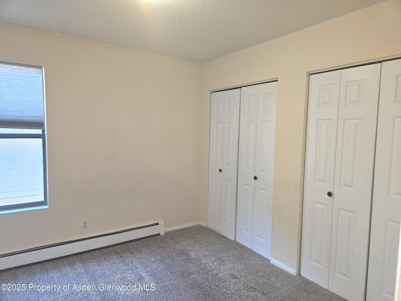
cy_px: 150
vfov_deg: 58.9
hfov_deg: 73.9
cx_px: 200
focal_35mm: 23
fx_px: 266
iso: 64
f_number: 1.8
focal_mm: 5.4
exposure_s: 1/60.2
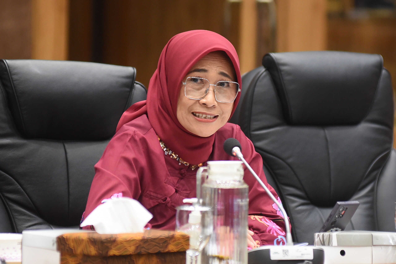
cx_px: 198
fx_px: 2199
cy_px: 132
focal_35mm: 200
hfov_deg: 10.3
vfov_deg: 6.9
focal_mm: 200
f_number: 2.8
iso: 2500
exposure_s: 1/200
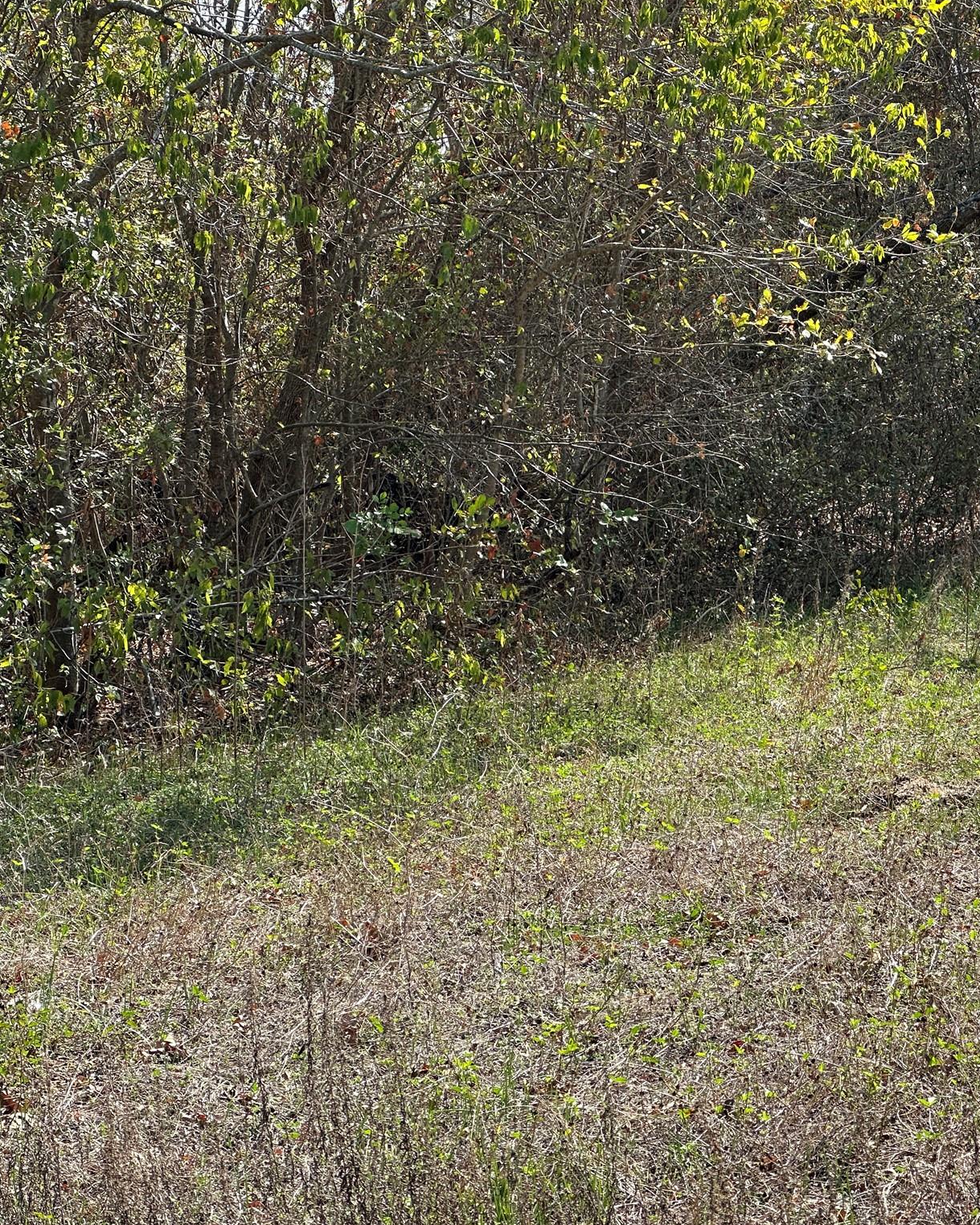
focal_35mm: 101
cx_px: 810
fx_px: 3662
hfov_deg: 15.1
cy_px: 613
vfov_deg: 19.0
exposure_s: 1/318
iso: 32
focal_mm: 9
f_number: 2.8
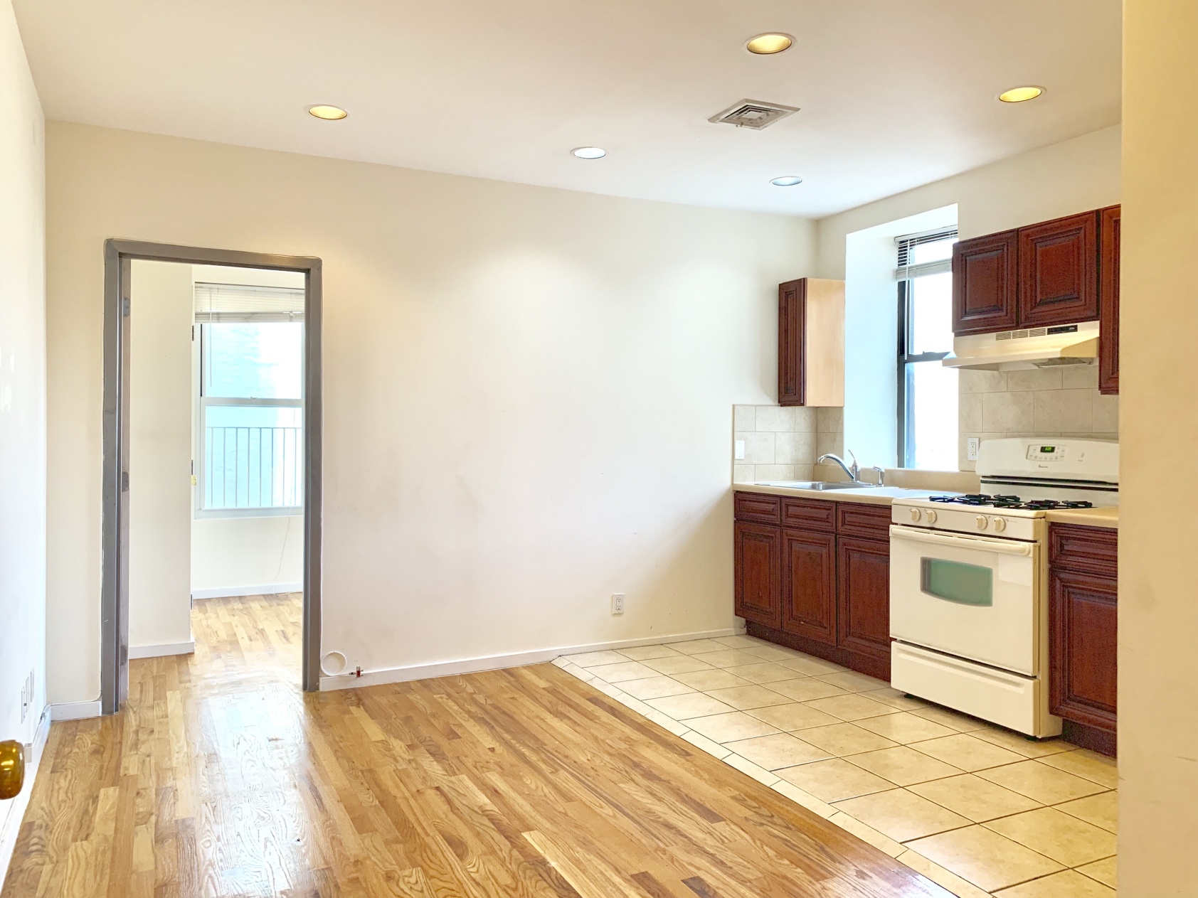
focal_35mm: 26
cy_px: 449
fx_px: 900
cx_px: 599
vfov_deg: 53.1
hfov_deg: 67.3
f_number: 1.8
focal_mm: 4.25
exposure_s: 1/60
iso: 125
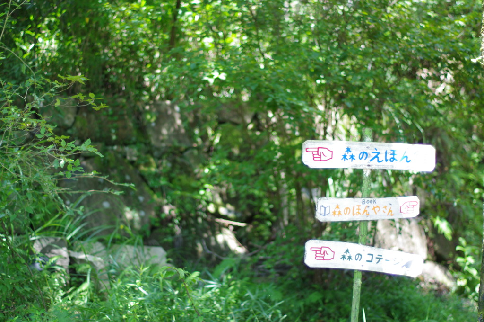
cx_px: 242
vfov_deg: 18.1
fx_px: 1007
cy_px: 161
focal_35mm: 75
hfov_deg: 27.0
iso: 200
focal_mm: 50
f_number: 1.6
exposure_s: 1/500
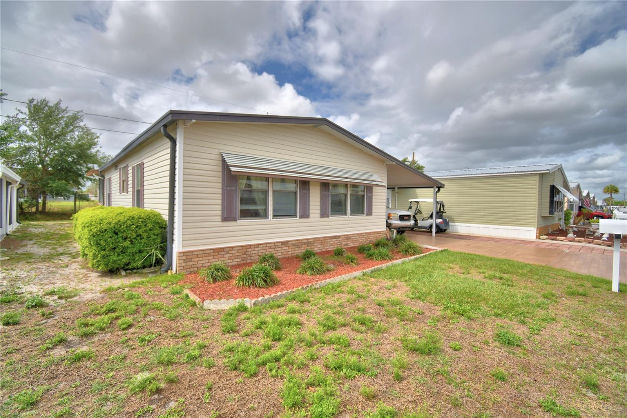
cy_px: 209
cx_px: 314
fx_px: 261
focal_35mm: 15
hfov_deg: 100.4
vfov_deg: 77.3
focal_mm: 10
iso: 100
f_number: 4.5
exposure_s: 1/1600
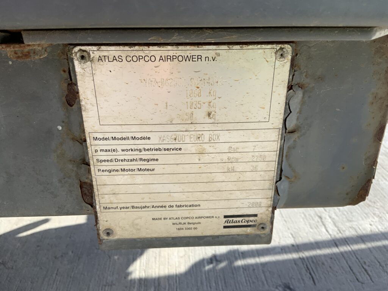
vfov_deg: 48.2
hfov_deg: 61.7
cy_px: 146
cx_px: 194
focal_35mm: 29
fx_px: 325
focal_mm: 3
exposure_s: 1/389
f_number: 1.8
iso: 16
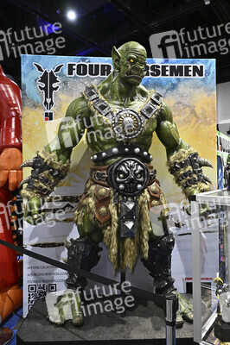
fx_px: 230
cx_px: 115
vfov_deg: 73.8
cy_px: 172
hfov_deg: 53.1
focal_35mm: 24
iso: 2500
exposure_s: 1/160
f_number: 4.5
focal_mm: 24
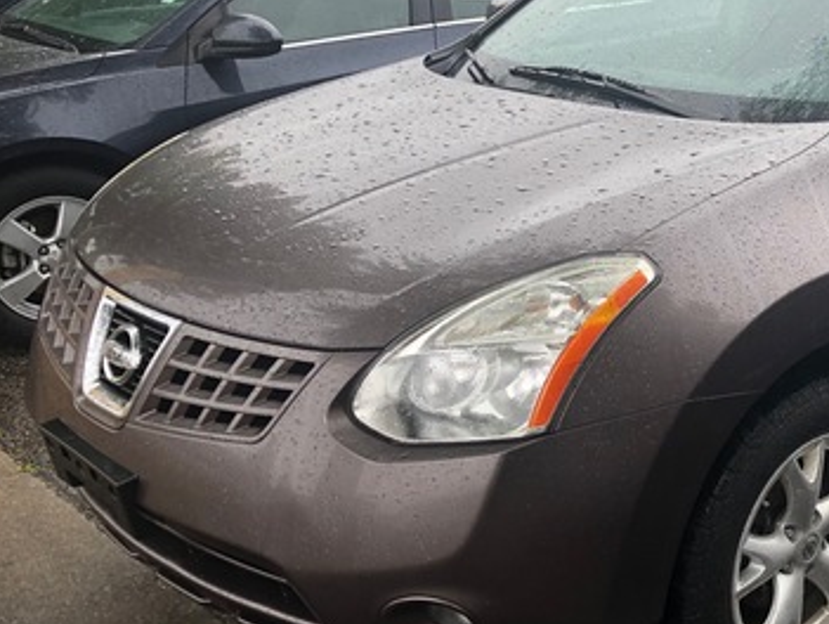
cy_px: 333
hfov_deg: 35.4
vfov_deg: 28.6
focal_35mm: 51
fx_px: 1223
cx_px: 735
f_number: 1.8
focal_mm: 4
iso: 20
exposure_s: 1/230
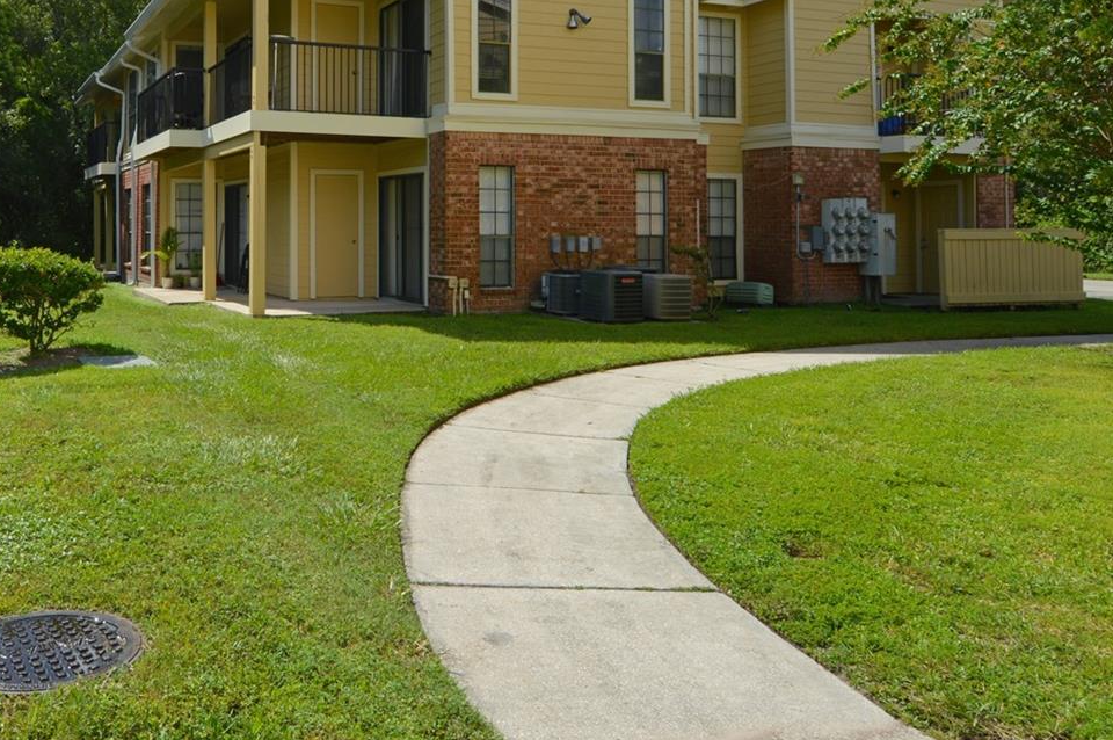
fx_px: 927
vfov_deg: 42.5
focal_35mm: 30
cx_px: 281
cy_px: 207
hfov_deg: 58.8
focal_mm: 12
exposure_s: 1/200
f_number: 9
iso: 100
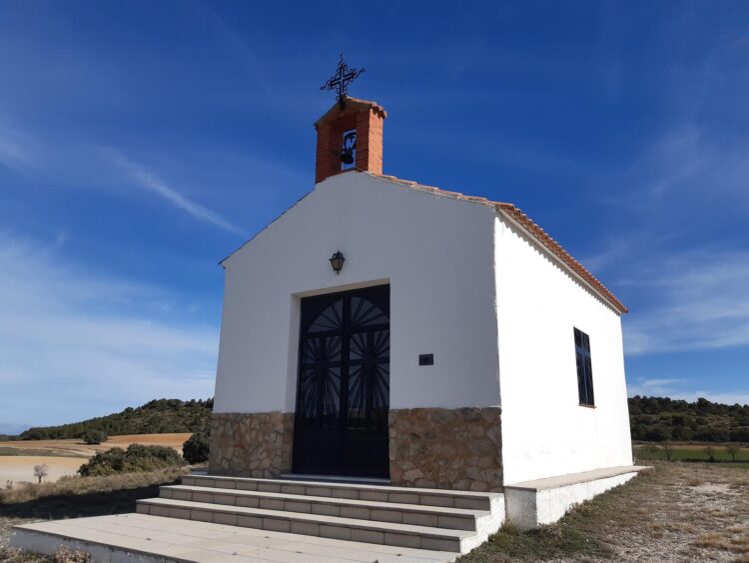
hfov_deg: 67.3
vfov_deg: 53.1
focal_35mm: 26
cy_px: 282
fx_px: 563
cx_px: 374
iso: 40
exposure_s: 1/3268
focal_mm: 3.92
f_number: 1.7
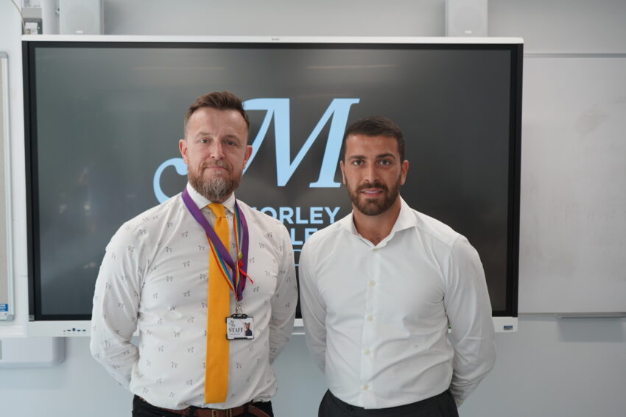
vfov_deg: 33.4
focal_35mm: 40
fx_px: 696
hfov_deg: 48.5
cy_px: 208
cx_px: 313
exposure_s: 1/160
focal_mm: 40
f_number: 4
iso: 500
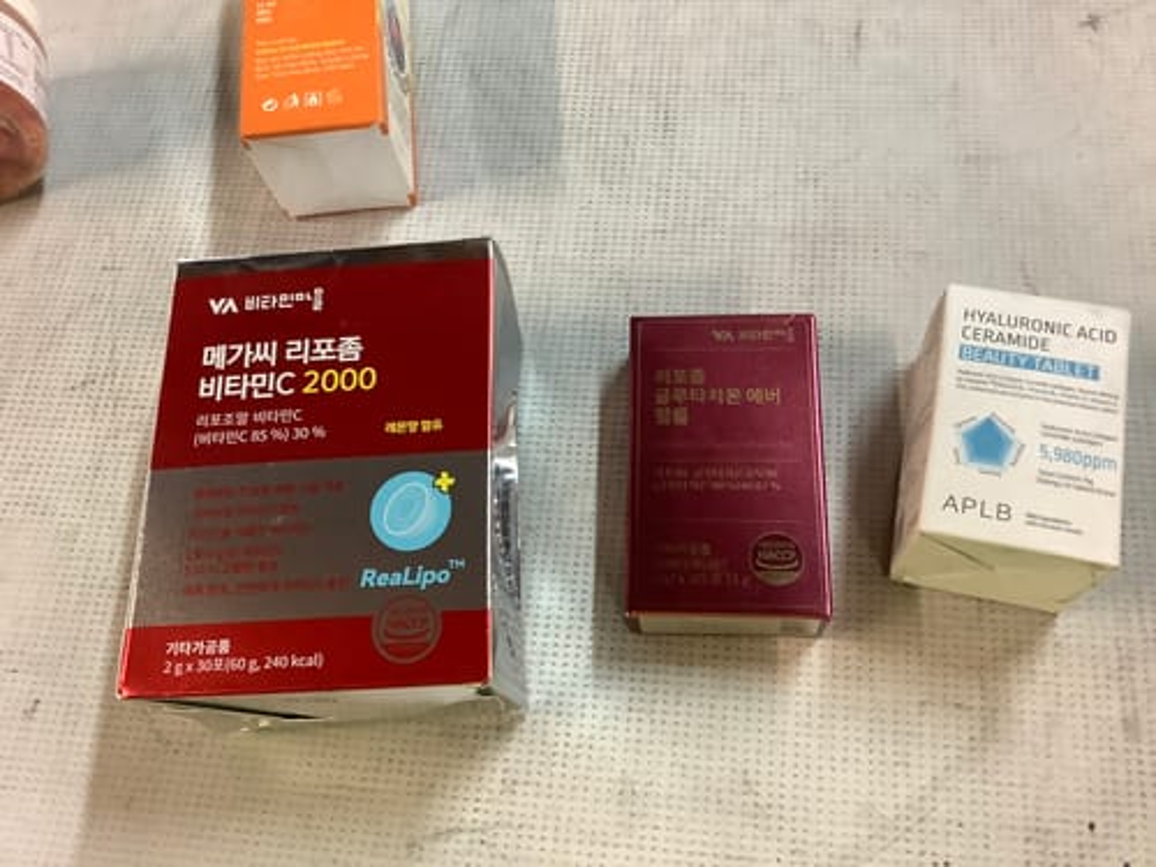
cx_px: 578
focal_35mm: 31
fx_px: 1035
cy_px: 434
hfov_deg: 58.4
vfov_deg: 45.4
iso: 250
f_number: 2.4
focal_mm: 3.3
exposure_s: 1/50
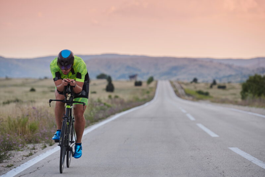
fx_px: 1030
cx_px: 132
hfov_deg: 14.7
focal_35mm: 140
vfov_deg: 9.8
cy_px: 88
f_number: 4
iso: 280
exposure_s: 1/1000
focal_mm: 140
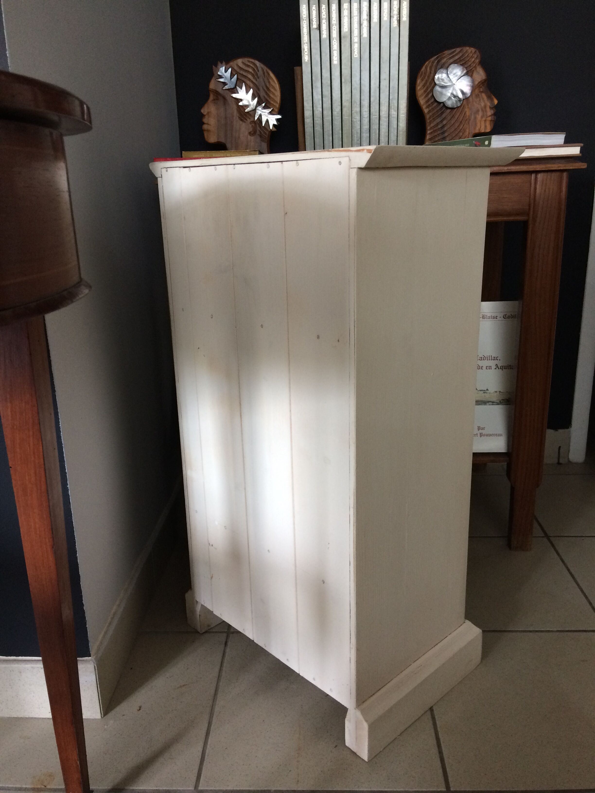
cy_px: 396
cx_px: 298
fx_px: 665
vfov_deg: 61.7
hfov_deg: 48.2
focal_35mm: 29
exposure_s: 1/33
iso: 160
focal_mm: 4.15
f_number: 2.2
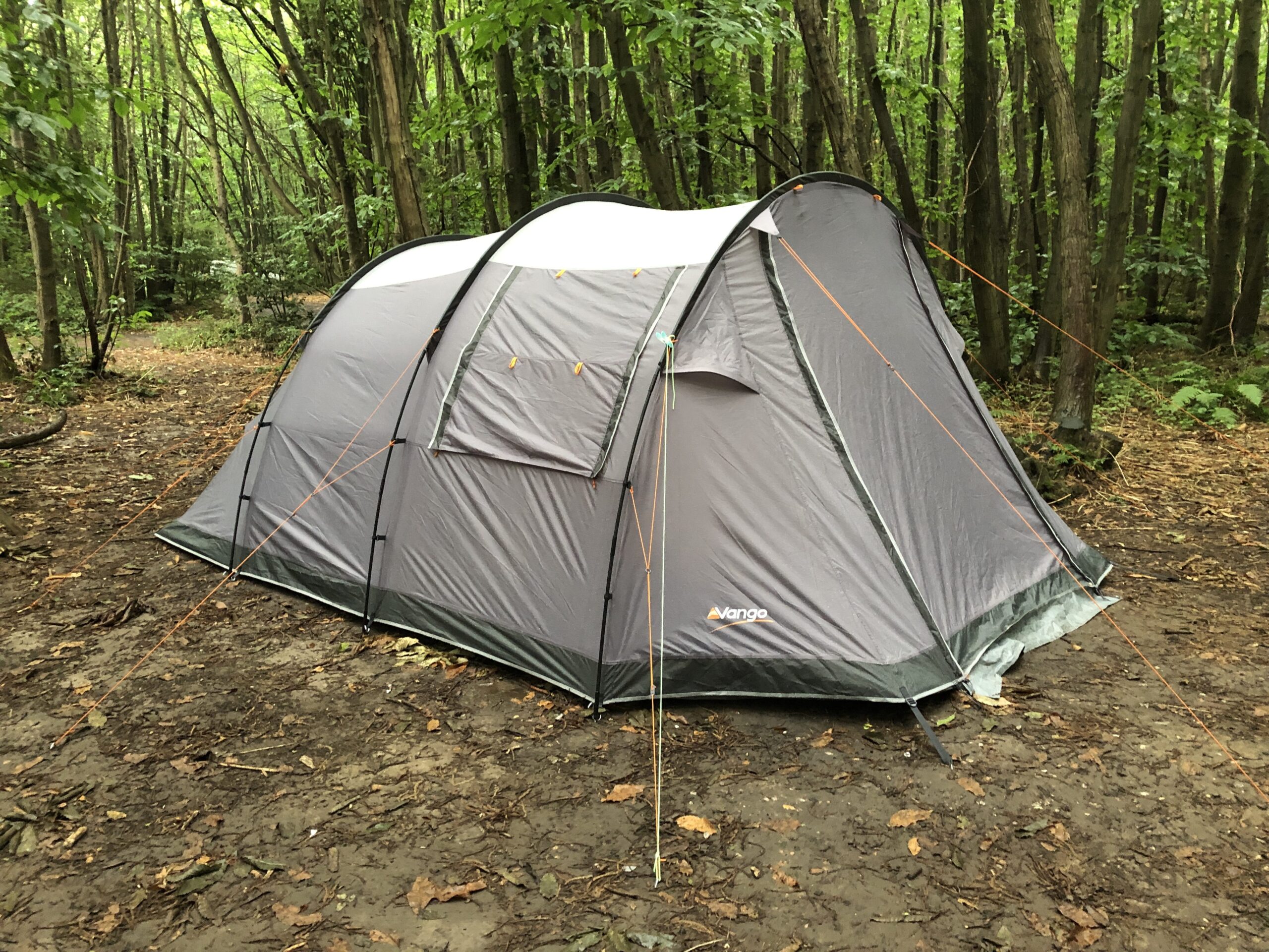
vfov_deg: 49.7
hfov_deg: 63.4
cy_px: 476
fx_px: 1026
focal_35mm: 28
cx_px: 634
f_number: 1.8
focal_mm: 3.99
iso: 100
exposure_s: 1/6
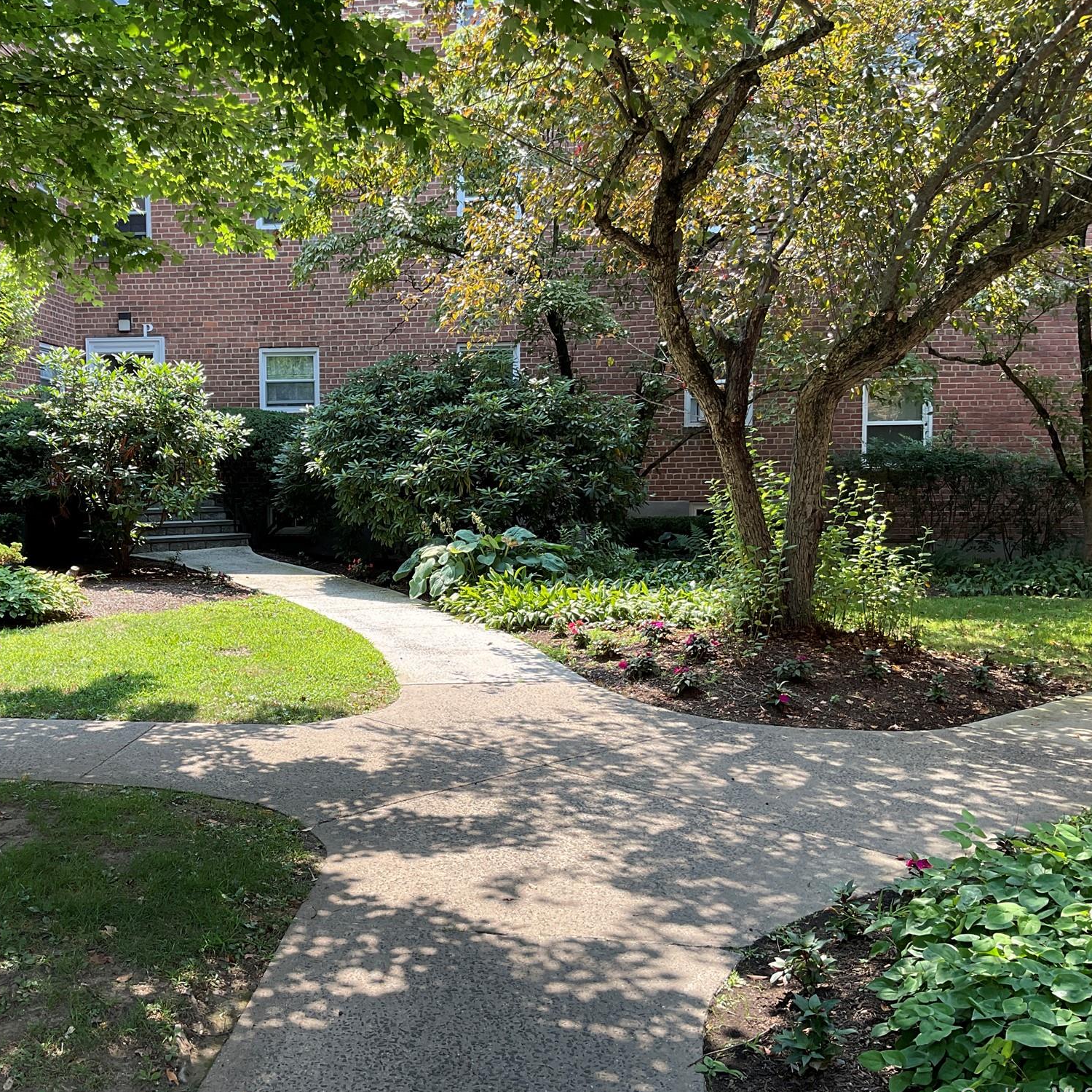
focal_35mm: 35
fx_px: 1249
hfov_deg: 46.5
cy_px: 555
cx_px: 363
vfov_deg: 47.2
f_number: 1.8
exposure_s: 1/241
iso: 16
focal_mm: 3
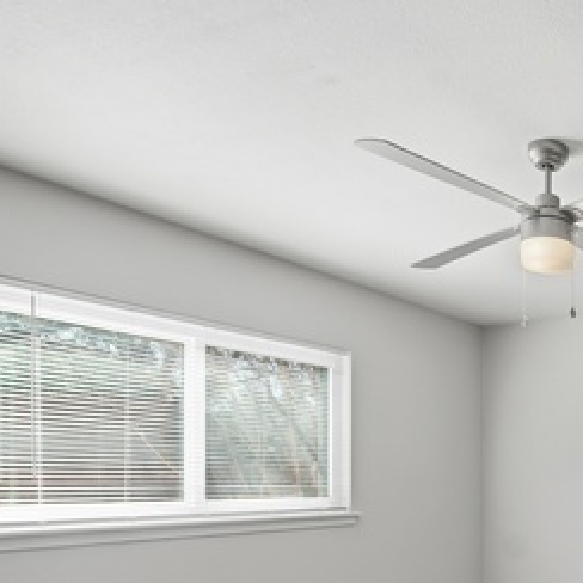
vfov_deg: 51.1
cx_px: 679
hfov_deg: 41.0
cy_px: 491
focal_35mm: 29
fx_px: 553
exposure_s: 1/80
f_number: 8
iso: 250
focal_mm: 9
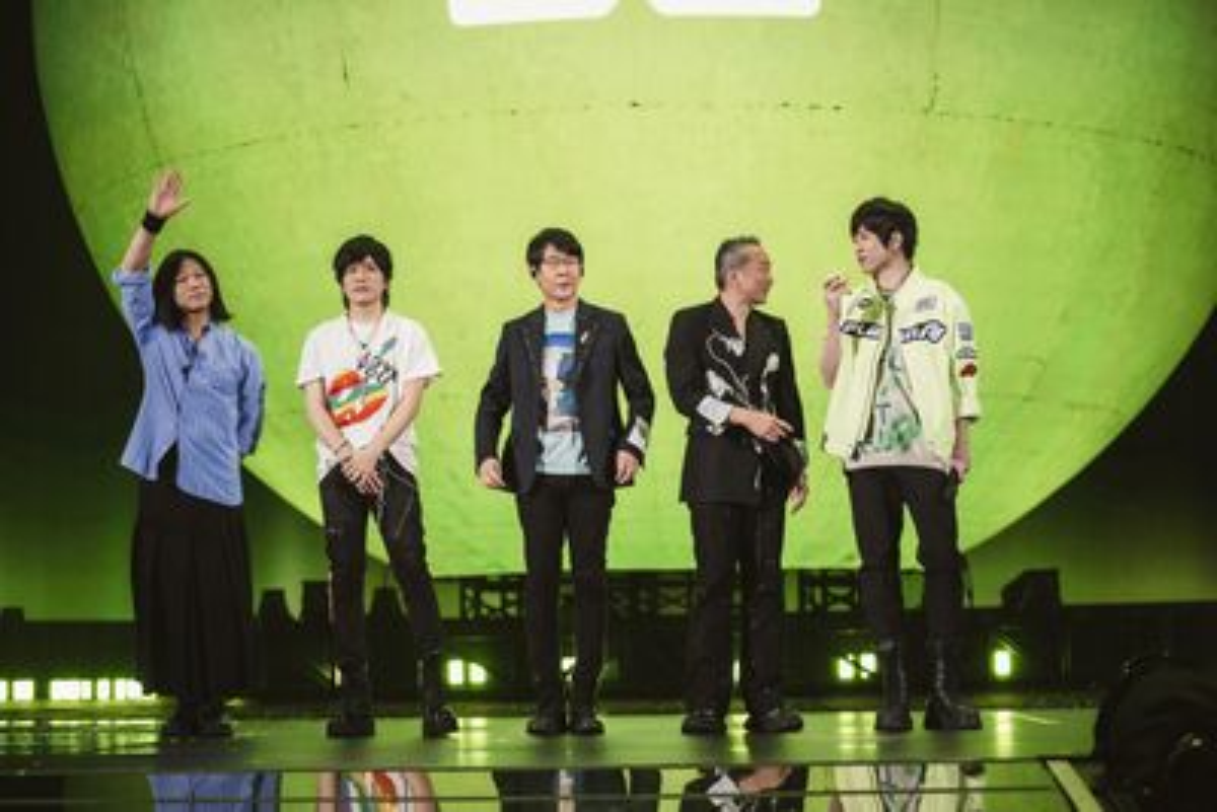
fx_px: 2367
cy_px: 406
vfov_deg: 19.5
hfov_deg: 28.8
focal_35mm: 70
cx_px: 608
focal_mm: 70
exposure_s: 1/500
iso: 640
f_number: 2.8
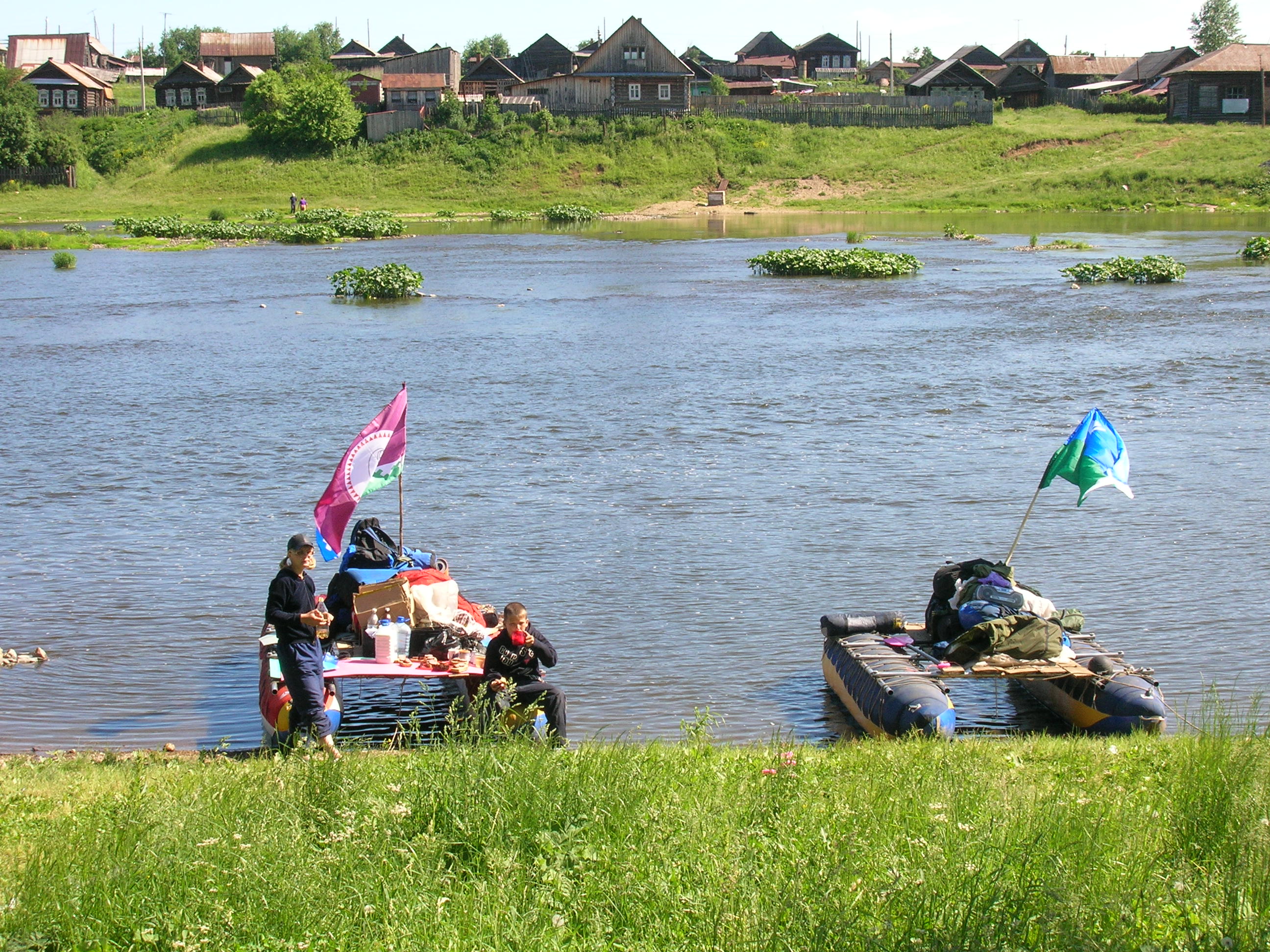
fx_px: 2311
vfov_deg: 23.3
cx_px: 635
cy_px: 476
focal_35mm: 63
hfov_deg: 30.7
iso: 71
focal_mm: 10.4
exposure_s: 1/139
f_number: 6.1
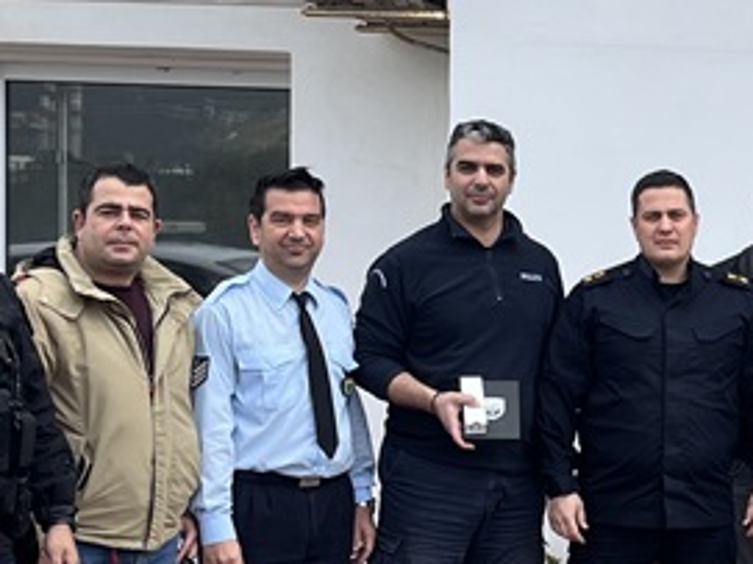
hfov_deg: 19.1
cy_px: 361
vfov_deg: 15.4
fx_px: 2087
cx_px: 945
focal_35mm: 96
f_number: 1.6
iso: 50
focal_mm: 5.1
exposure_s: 1/1056
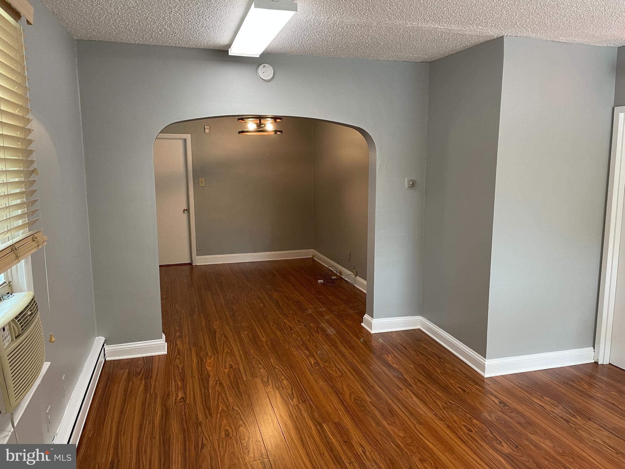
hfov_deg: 67.3
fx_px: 469
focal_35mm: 26
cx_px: 312
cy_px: 234
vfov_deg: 53.1
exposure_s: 1/60
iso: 160
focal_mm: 4.2
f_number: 1.6
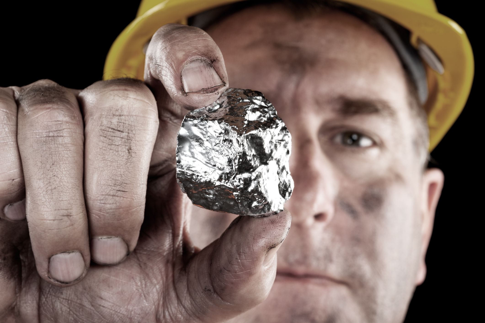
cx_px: 242
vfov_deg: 22.6
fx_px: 808
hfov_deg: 33.4
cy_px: 162
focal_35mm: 60
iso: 200
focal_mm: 60
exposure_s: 1/200
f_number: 25
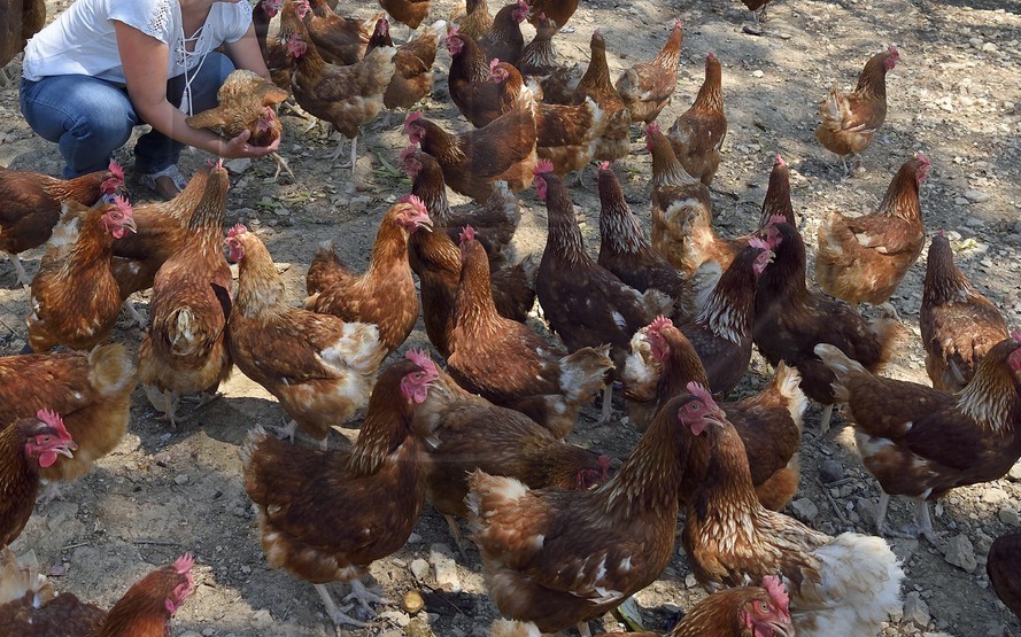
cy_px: 41
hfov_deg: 45.2
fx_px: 1224
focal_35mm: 44
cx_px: 443
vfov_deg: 27.9
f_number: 7.1
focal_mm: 24
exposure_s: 1/400
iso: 200
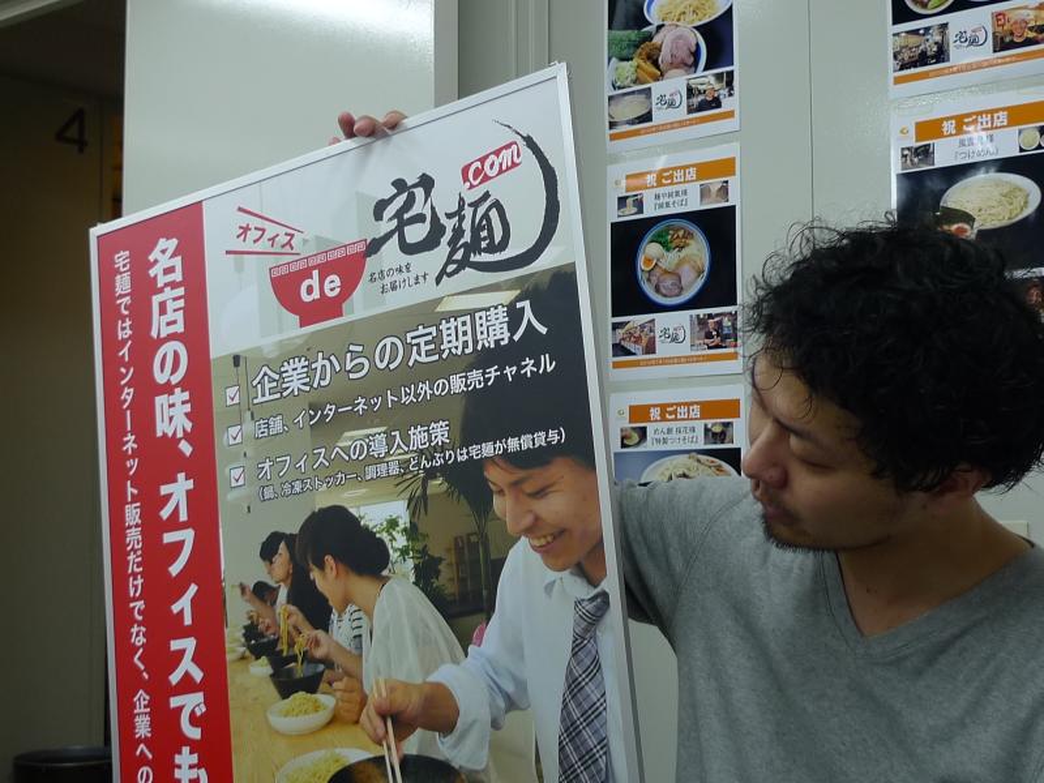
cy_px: 392
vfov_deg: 29.1
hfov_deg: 38.2
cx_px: 522
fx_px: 1508
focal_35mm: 50
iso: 80
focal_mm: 5.9
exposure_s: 1/50
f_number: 2.1
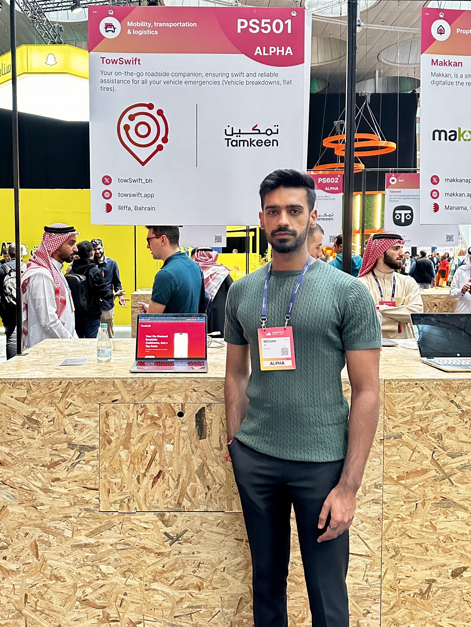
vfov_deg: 71.6
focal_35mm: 24
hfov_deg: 56.8
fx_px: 435
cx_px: 236
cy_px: 314
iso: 640
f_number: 1.78
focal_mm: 6.86
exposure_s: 1/50
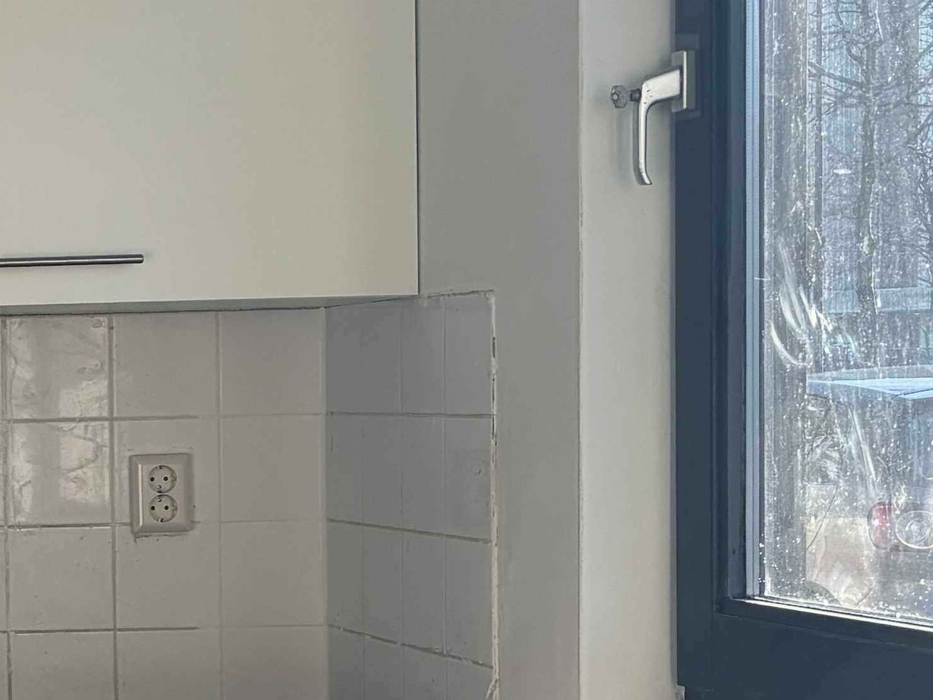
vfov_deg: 14.6
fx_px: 2723
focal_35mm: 101
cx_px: -489
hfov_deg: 17.4
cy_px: 477
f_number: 1.6
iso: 50
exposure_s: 1/697
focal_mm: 5.96
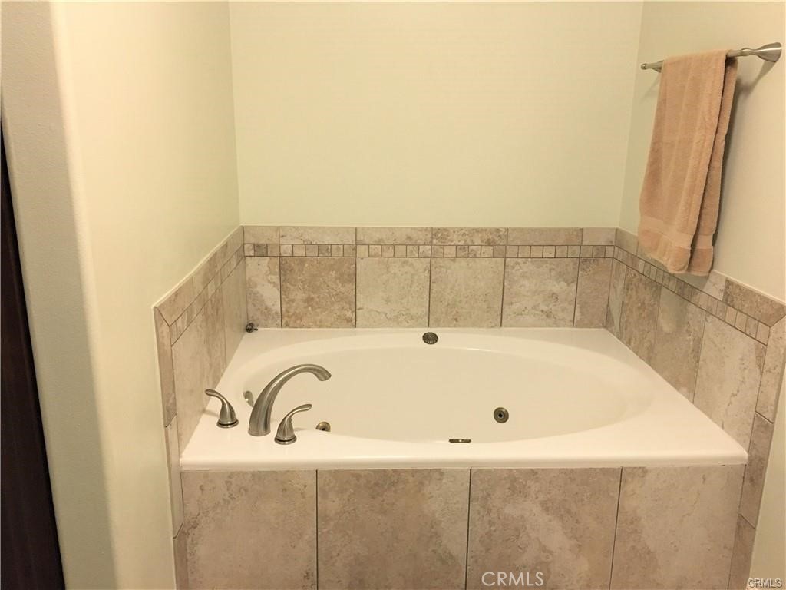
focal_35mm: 29
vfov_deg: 48.2
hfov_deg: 61.7
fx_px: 658
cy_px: 295
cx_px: 393
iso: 200
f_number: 2.2
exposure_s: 1/17
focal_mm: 4.15
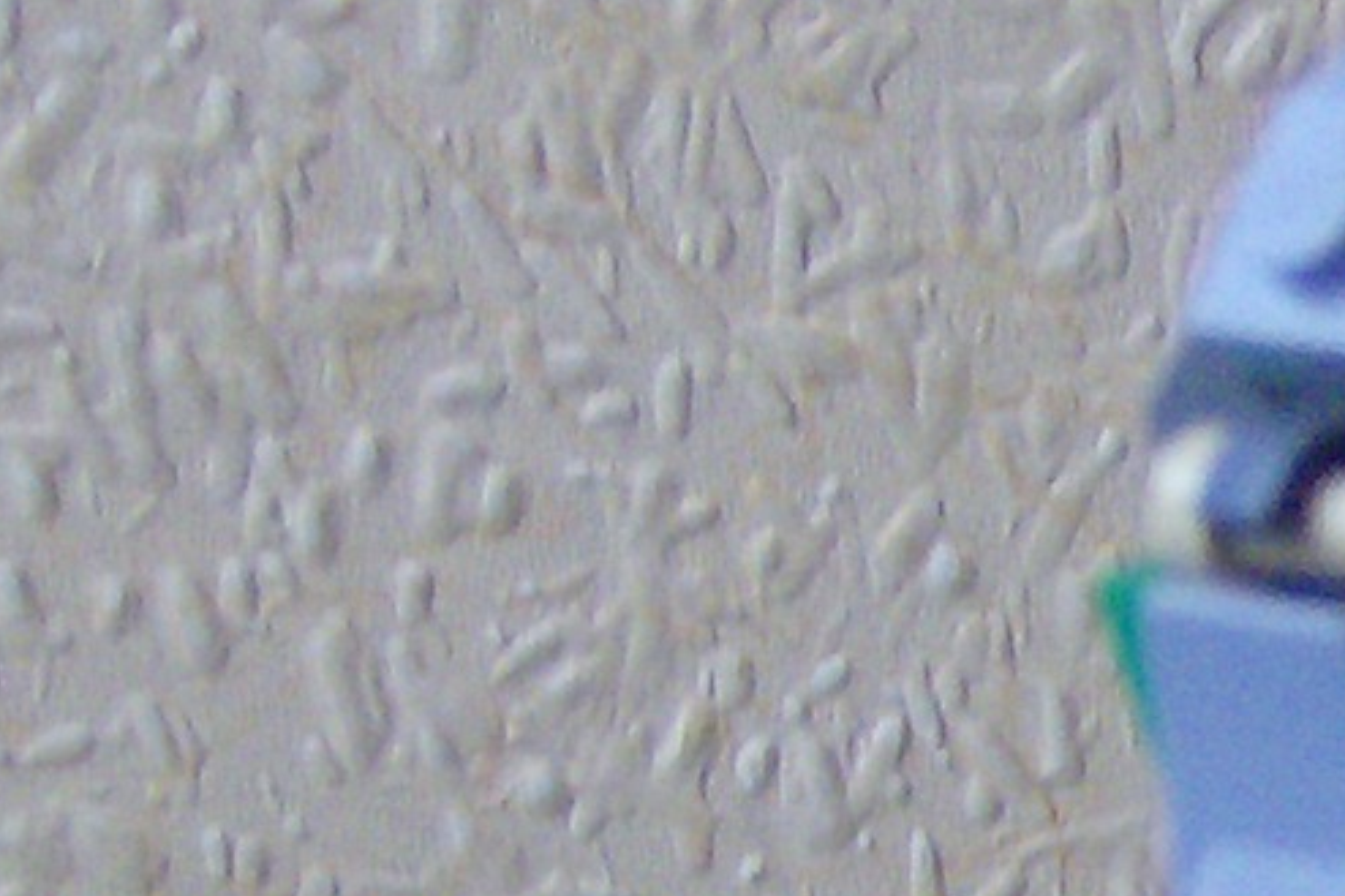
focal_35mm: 195
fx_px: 7283
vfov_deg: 7.0
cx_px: 2361
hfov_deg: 10.0
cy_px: 1108
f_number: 2.8
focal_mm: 6
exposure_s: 1/64
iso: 160
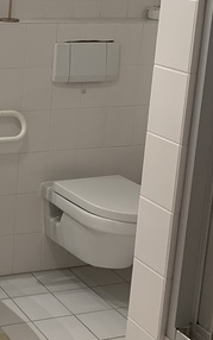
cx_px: -76
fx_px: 687
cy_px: 102
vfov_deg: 27.6
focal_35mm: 74
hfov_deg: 16.5
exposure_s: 1/100
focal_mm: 4.25
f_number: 1.8
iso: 100
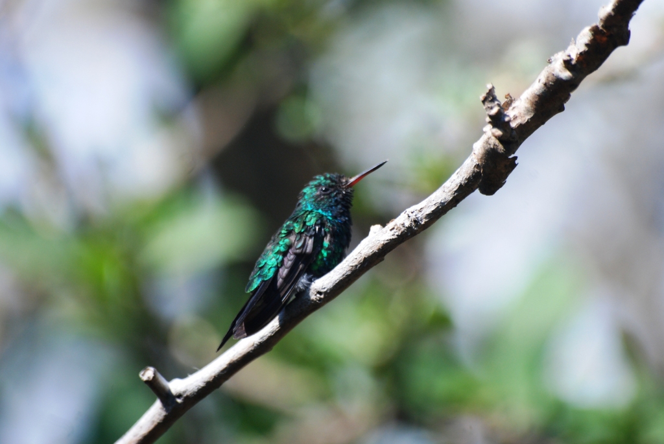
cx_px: 332
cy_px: 222
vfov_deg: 3.1
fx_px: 8308
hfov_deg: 4.6
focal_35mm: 450
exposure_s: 1/800
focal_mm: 300
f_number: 5.6
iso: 400
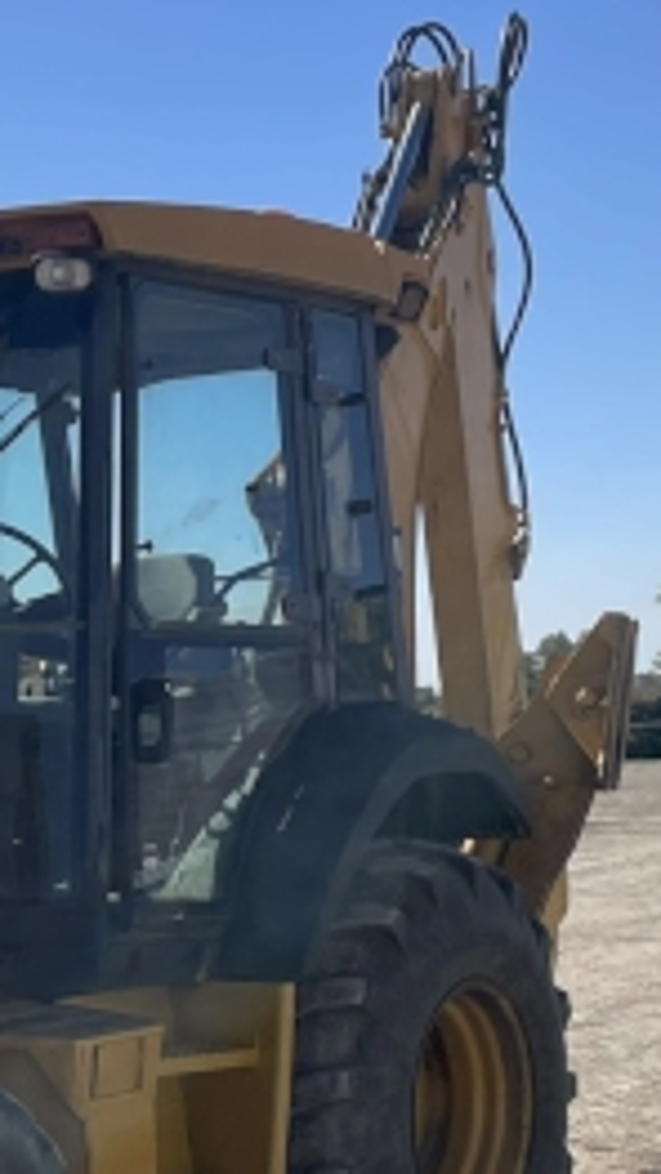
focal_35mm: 86
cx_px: -192
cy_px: 870
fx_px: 2679
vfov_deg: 24.5
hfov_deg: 13.6
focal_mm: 4.2
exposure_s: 1/5051
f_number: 1.6
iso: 32
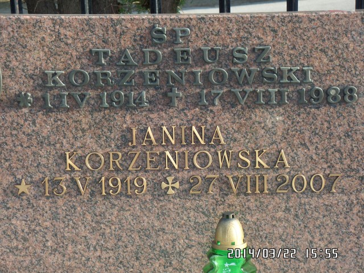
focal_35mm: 114
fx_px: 1199
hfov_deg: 17.3
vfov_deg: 13.0
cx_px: 182
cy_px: 136
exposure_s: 1/180
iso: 100
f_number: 4
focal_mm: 20.3
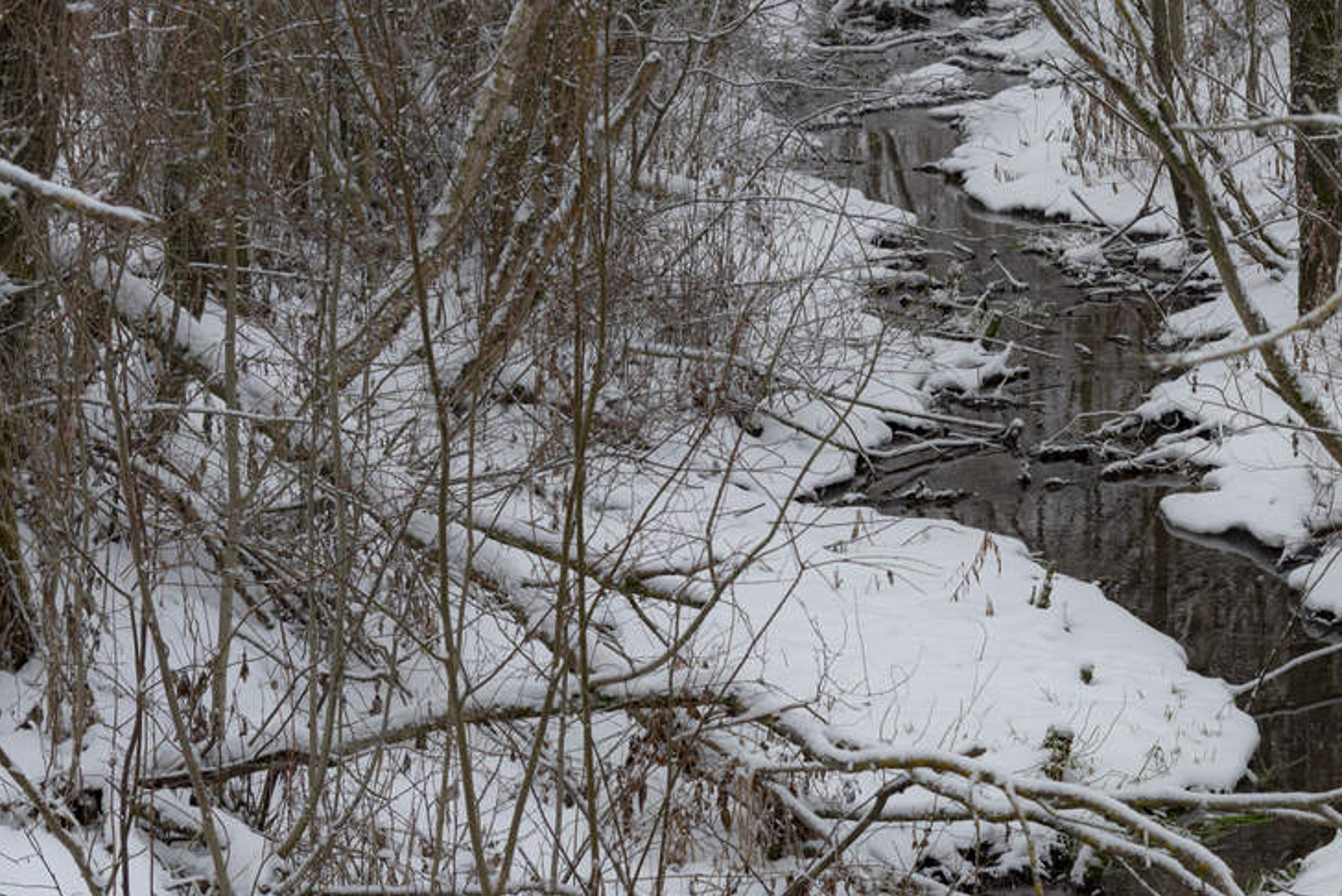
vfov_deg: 13.7
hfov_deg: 19.9
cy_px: 596
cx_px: 1274
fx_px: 3729
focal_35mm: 100
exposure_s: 1/80
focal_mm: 52
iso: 400
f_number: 6.3
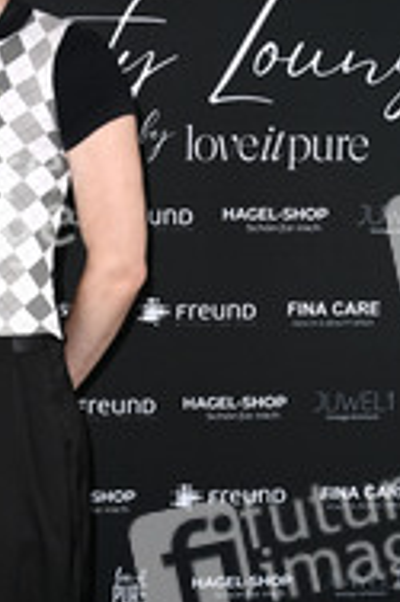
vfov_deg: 29.5
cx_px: 3
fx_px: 1135
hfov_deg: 19.4
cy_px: 387
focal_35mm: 68
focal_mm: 32
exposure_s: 1/160
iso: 320
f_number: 5.6
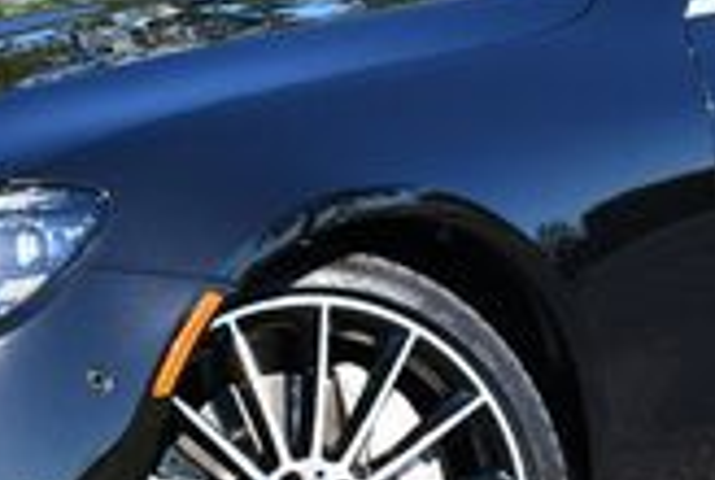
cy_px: 4
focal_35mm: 179
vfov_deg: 7.7
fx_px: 3562
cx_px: 401
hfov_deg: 11.5
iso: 200
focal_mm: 23
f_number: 8
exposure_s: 1/250
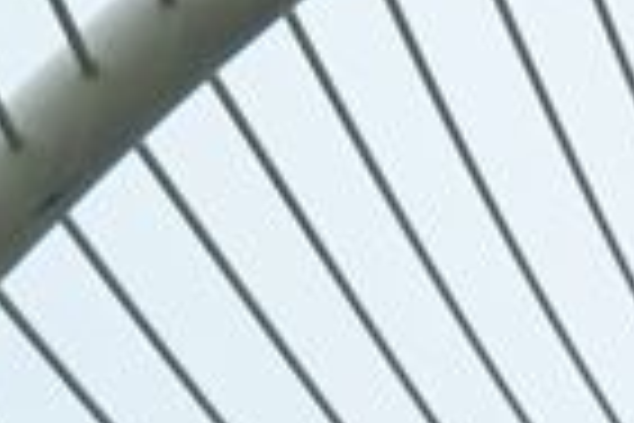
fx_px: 3311
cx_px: 1718
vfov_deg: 6.5
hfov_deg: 9.3
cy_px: 1346
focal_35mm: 188
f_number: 6.3
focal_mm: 18
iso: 400
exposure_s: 1/160
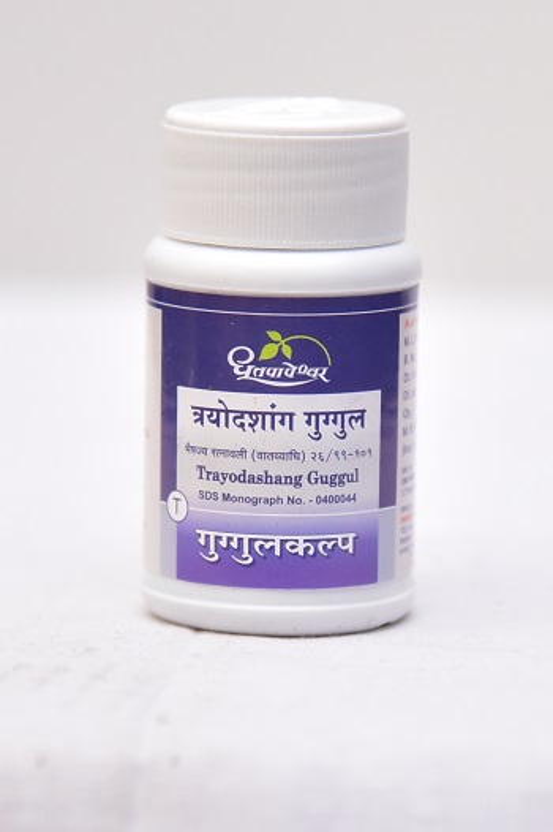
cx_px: 276
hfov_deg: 12.4
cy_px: 416
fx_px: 2538
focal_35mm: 110
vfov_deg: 18.6
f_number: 4
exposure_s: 1/160
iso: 1600
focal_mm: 110
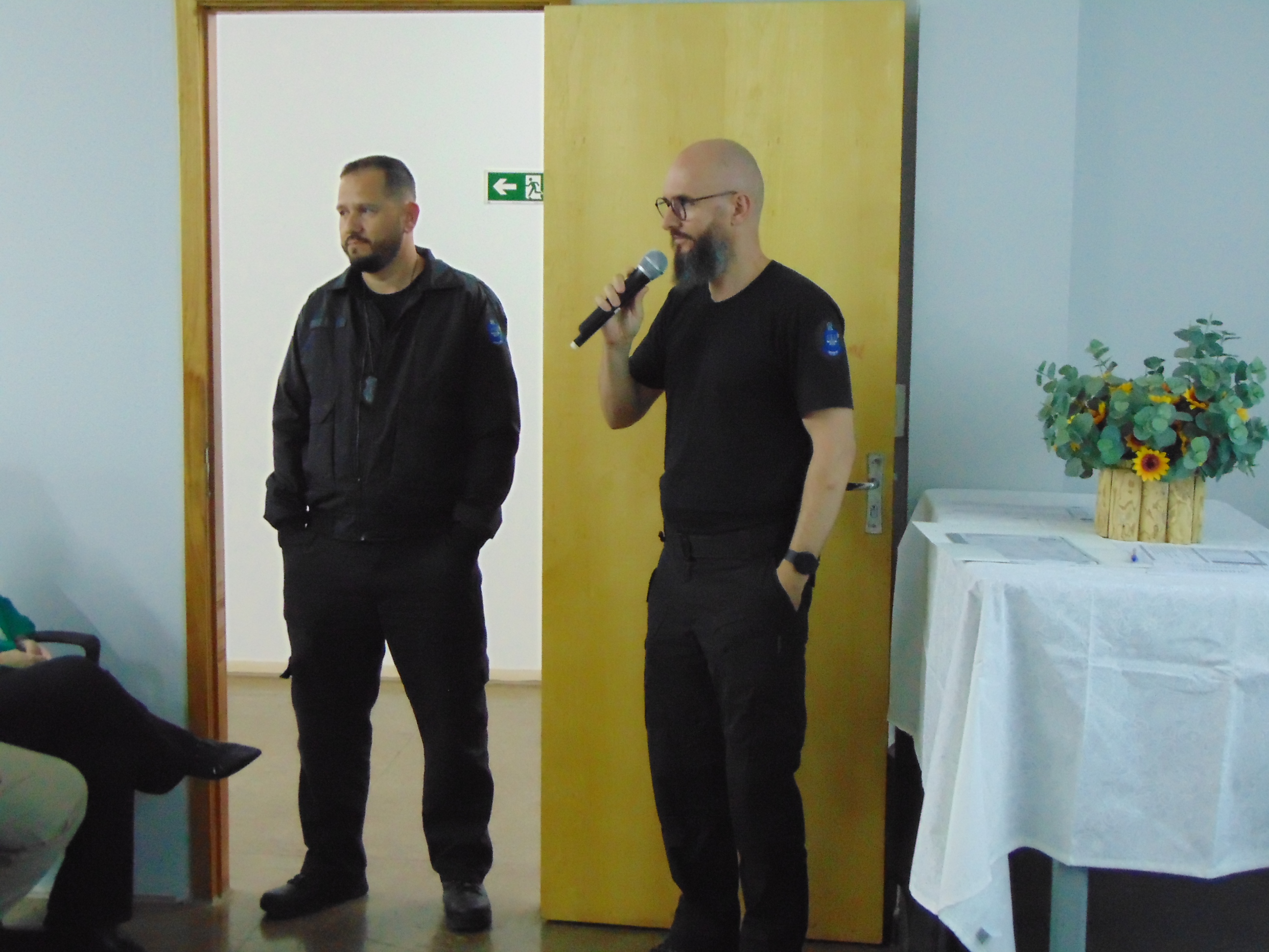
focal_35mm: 50
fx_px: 1833
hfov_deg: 38.2
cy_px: 476
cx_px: 634
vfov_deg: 29.1
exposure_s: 1/20
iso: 640
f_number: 3.5
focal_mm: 9
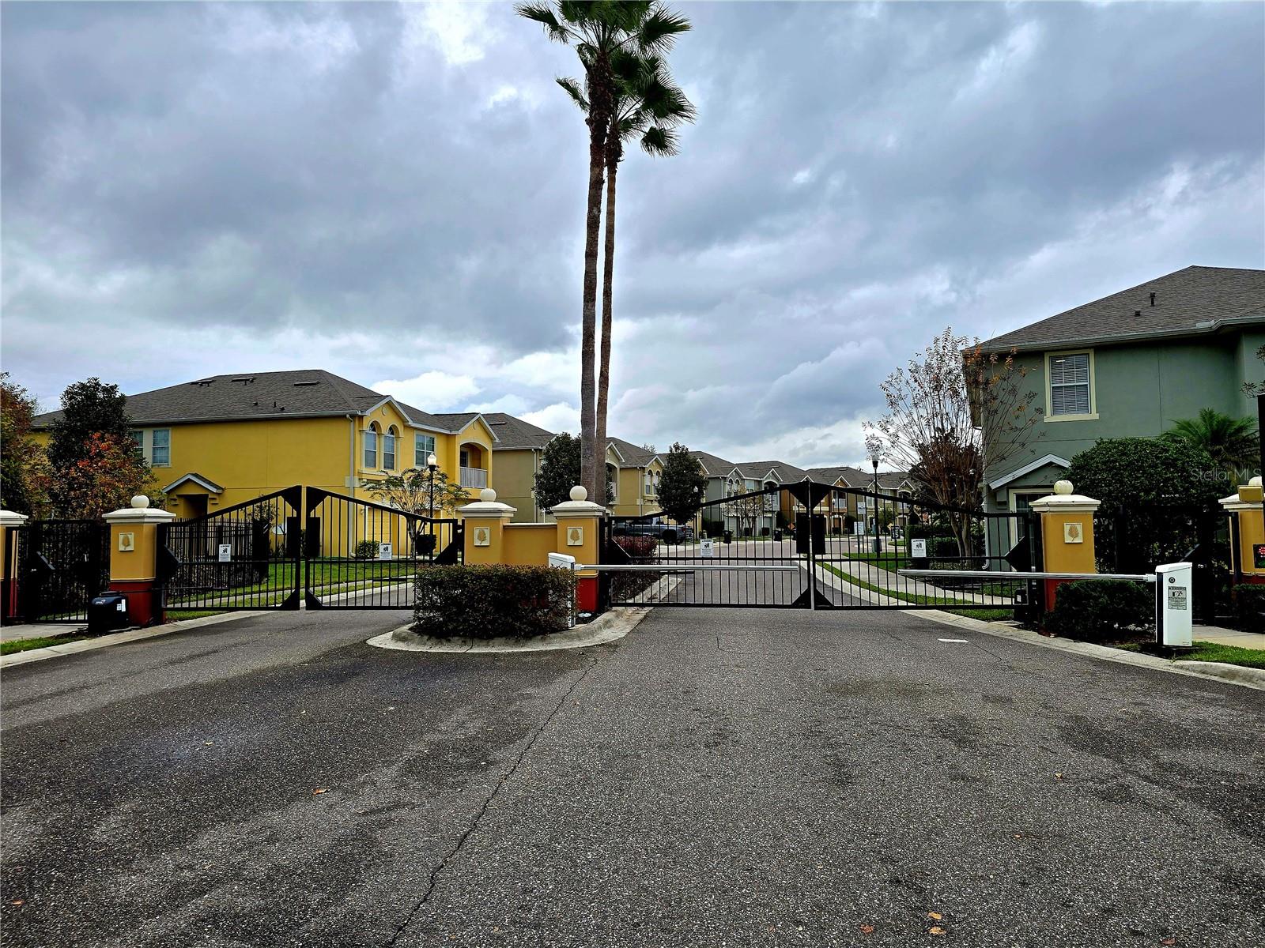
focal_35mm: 23
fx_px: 841
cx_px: 632
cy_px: 474
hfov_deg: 73.9
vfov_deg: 58.9
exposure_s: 1/192
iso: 12
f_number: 1.7
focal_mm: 6.3
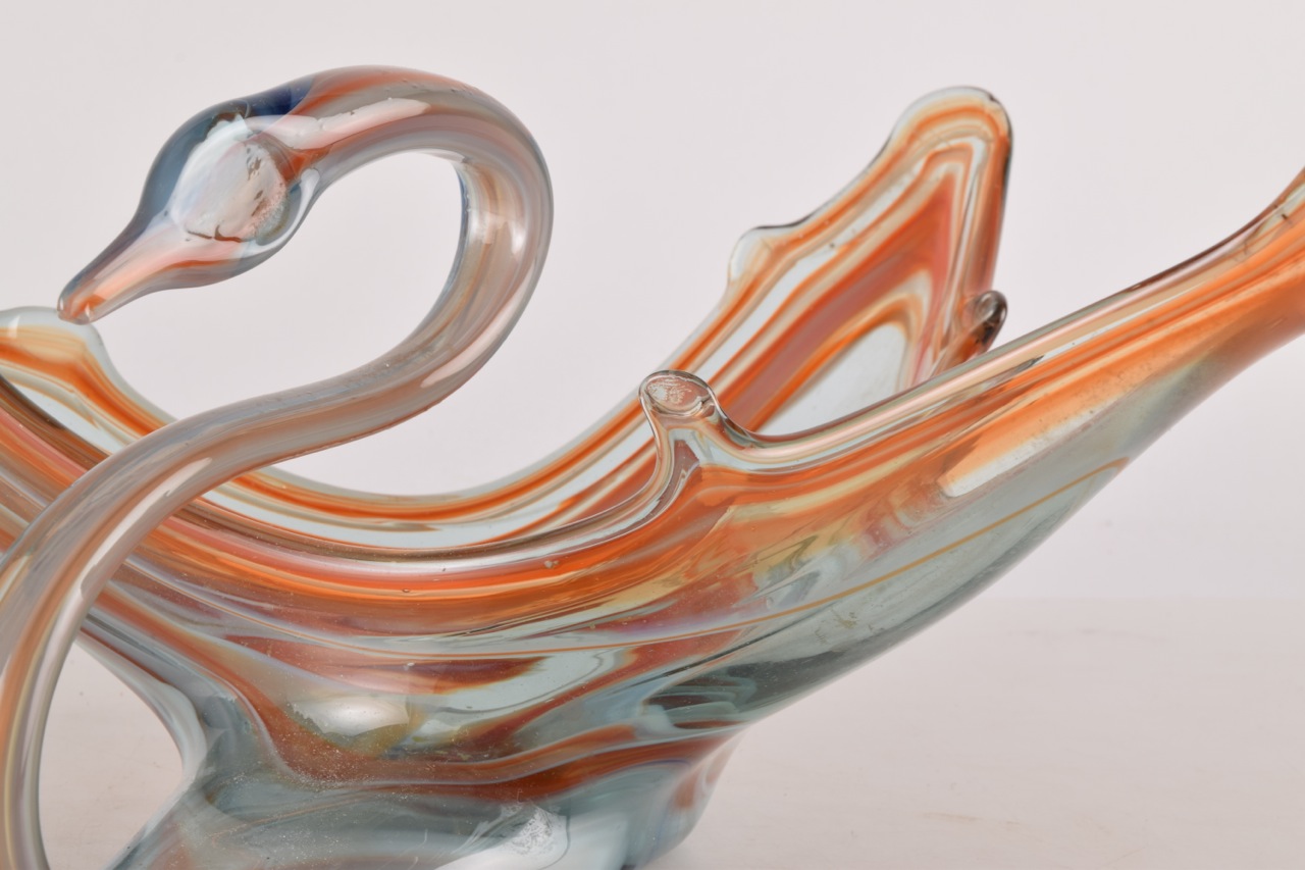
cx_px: 652
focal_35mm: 82
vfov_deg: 16.5
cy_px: 435
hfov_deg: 24.6
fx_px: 2990
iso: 100
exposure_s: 1/125
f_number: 16
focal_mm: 55
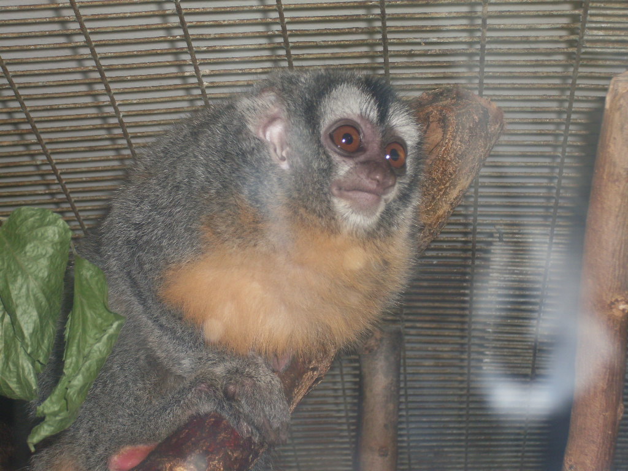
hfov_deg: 17.3
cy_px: 236
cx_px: 314
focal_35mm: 114
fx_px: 2068
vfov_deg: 13.0
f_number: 5.2
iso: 100
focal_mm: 18.9
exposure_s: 1/60
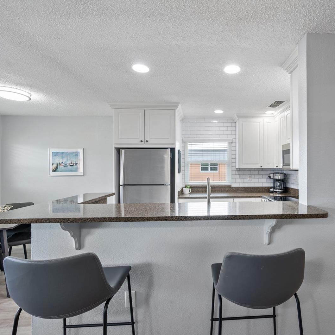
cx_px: 210
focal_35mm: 18
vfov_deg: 80.7
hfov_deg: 79.2
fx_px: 197
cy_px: 168
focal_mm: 14
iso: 250
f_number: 6.3
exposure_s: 1/6
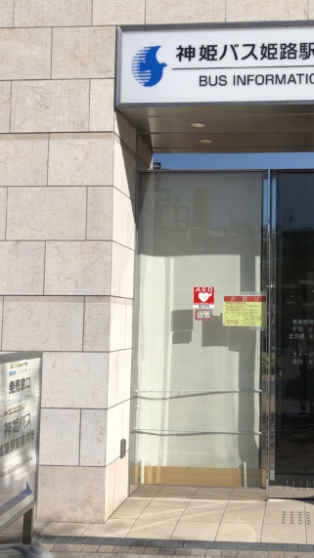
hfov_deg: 28.5
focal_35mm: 41
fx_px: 607
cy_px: 280
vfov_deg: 49.4
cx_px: 244
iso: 20
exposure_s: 1/3472
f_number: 1.8
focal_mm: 3.99
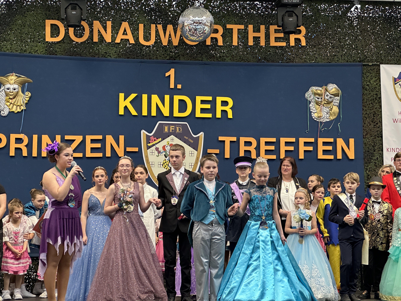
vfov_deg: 19.1
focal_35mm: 77
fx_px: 892
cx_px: 200
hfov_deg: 25.3
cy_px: 150
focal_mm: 9
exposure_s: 1/60
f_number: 2.8
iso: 400
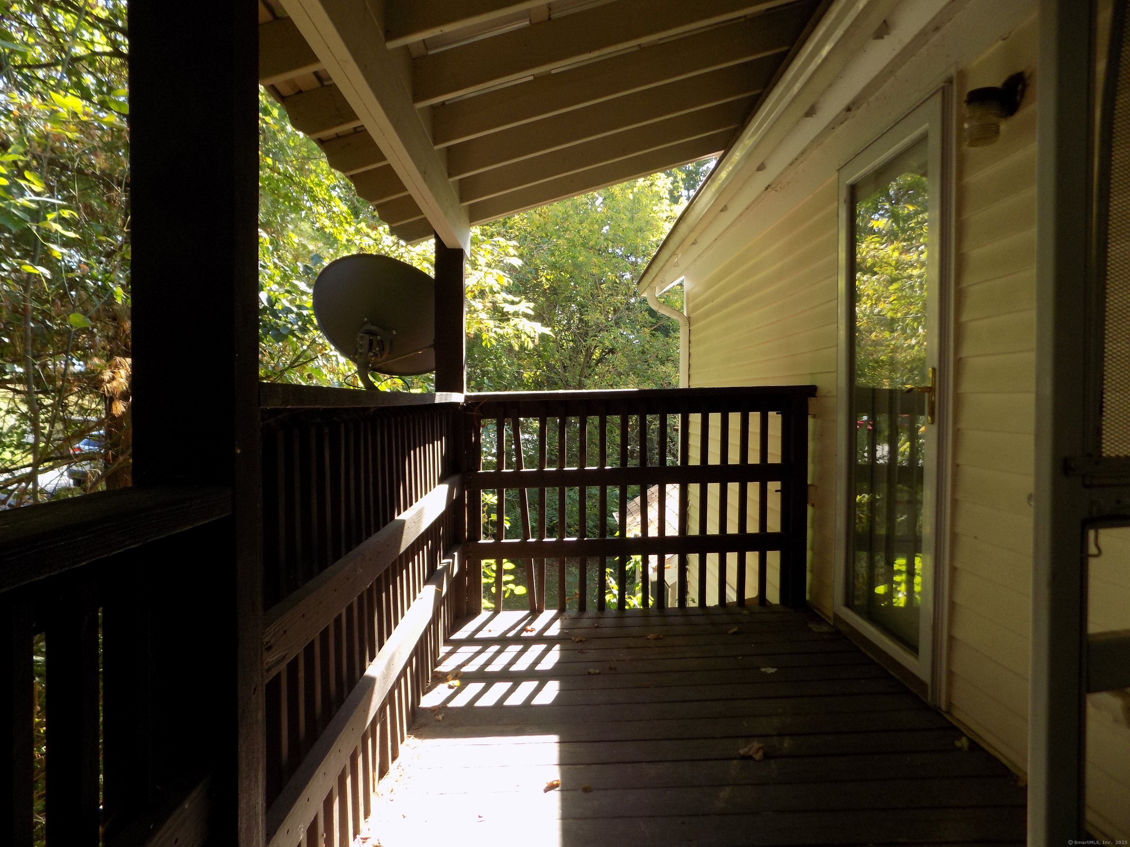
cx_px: 565
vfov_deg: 58.9
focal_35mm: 23
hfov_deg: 73.9
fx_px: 751
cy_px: 424
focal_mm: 4
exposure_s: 1/80
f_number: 3.1
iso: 80
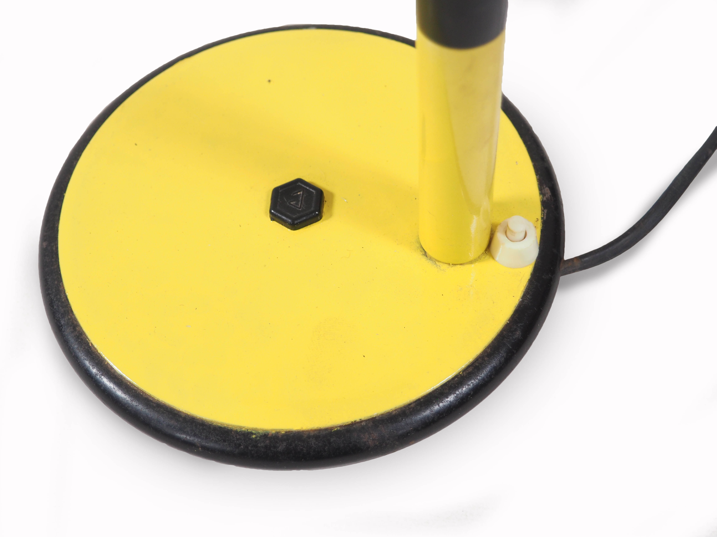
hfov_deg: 35.5
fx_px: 1119
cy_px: 268
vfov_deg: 27.0
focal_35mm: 54
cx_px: 358
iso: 640
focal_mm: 27
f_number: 4.6
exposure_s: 1/80
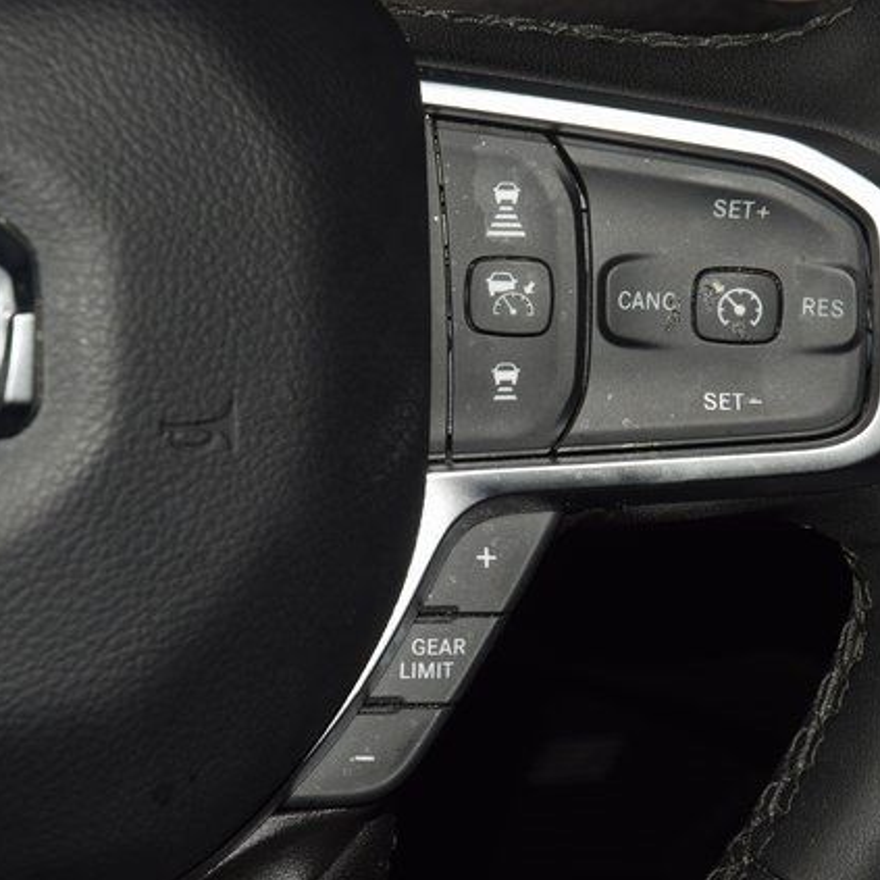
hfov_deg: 12.9
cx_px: 522
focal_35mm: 135
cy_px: 442
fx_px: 3883
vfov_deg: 12.9
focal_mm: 70
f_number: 8
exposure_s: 1/125
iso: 100
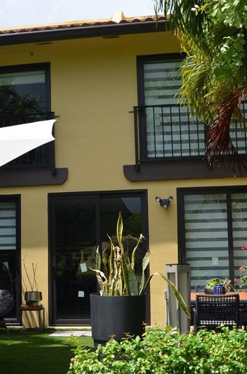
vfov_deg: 37.5
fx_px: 549
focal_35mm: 53
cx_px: 77
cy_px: 214
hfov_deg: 25.2
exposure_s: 1/250
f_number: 8
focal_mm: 18
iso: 140
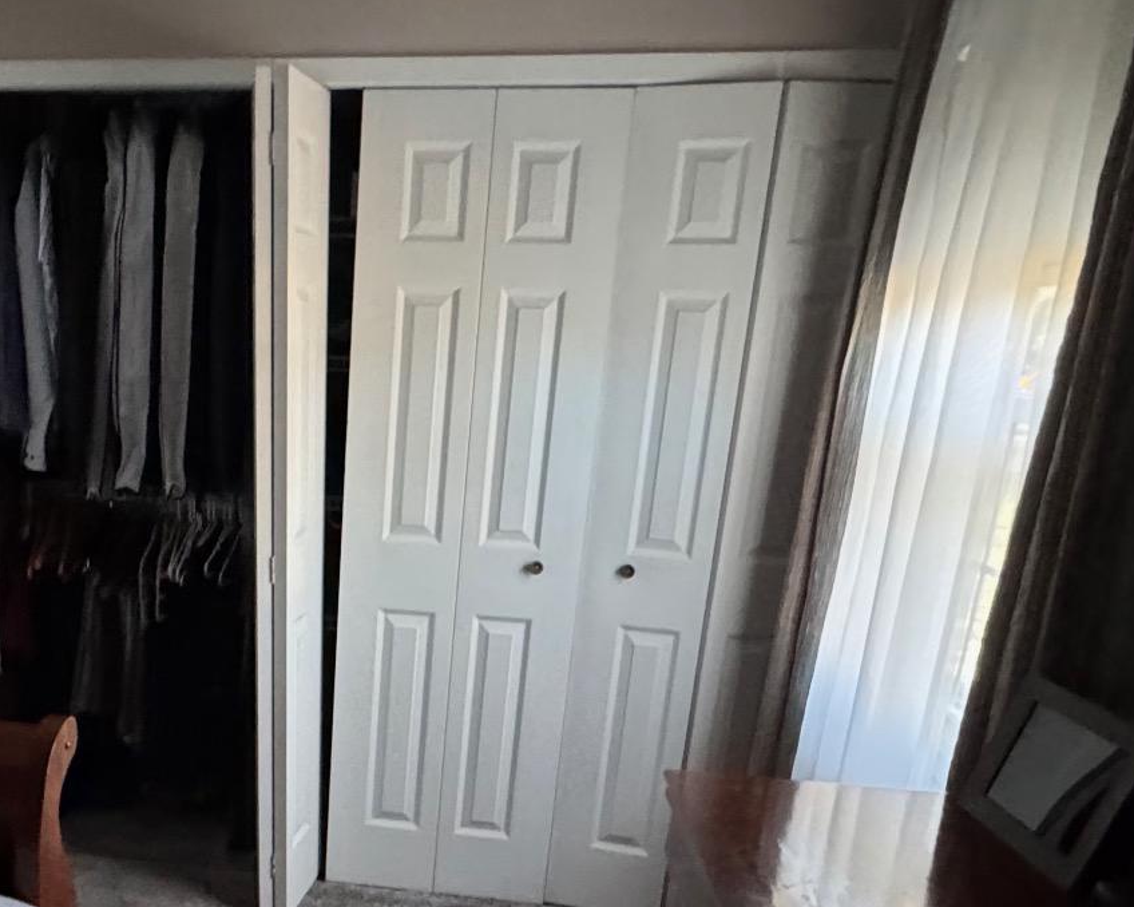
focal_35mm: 33
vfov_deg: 43.2
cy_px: 672
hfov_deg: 51.8
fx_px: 1107
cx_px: 275
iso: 1250
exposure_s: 1/60
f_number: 2.2
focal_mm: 2.22
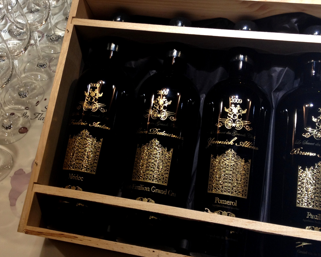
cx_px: 119
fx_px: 532
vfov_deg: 27.0
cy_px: 83
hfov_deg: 33.4
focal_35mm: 56
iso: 80
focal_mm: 4.28
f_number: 2.4
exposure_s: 1/20
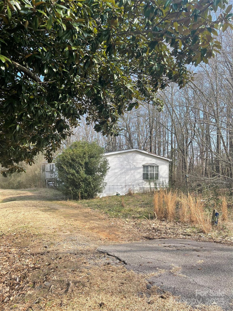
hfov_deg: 54.9
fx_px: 224
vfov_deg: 69.4
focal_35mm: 25
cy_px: 156
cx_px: 116
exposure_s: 1/938
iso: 32
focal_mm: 5.1
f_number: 1.6
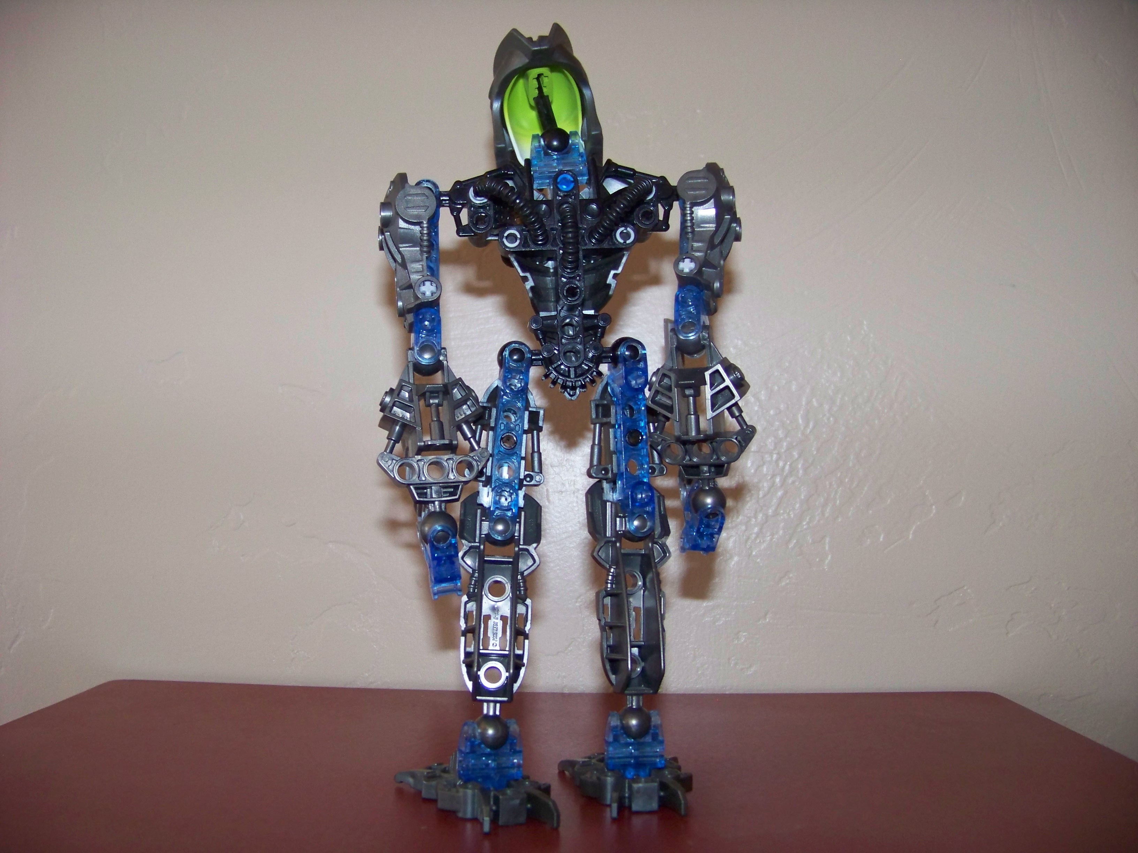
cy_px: 426
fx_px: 1183
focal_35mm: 36
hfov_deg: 51.4
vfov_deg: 39.7
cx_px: 569
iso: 200
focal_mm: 5.85
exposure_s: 1/30
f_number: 2.8
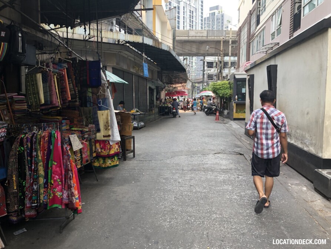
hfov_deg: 63.4
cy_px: 124
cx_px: 166
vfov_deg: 49.8
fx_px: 268
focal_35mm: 28
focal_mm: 3.99
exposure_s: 1/128
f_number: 1.8
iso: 20
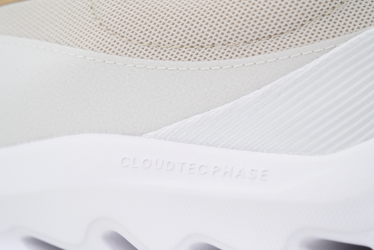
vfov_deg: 12.5
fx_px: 1143
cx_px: 187
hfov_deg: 18.6
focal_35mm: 110
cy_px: 125
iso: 400
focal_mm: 110
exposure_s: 1/100
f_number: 11
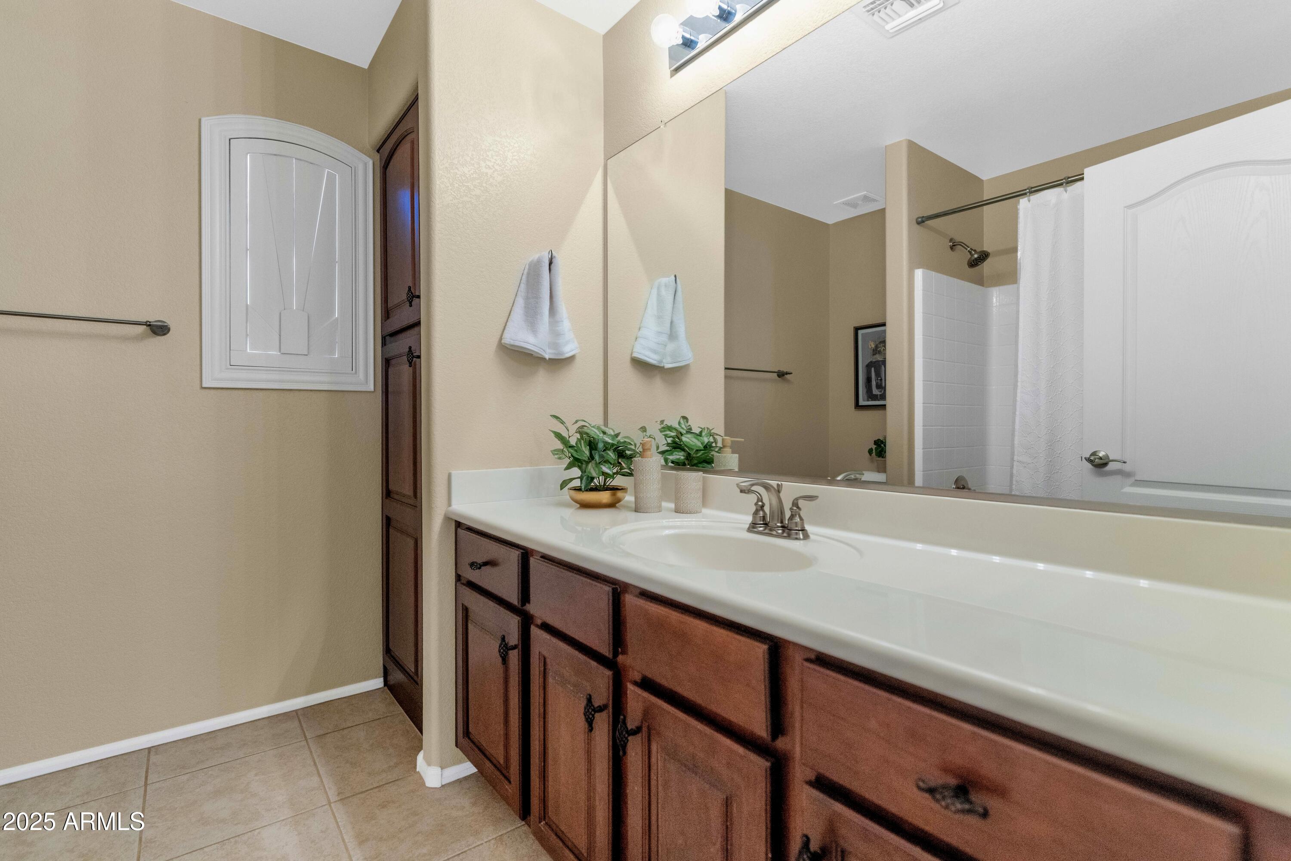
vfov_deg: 73.7
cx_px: 646
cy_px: 430
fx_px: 574
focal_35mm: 16
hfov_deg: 96.7
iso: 1000
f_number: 3.2
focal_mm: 16
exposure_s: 1/125
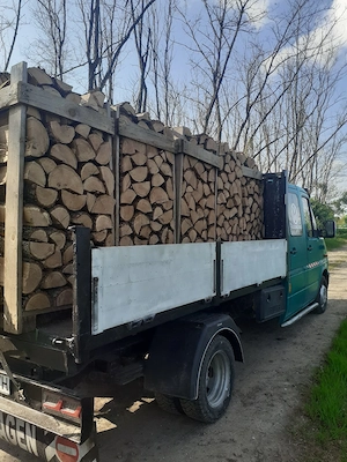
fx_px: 361
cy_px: 231
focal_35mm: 27
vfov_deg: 65.3
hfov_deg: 51.4
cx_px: 174
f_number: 1.9
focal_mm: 3.6
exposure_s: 1/714
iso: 40
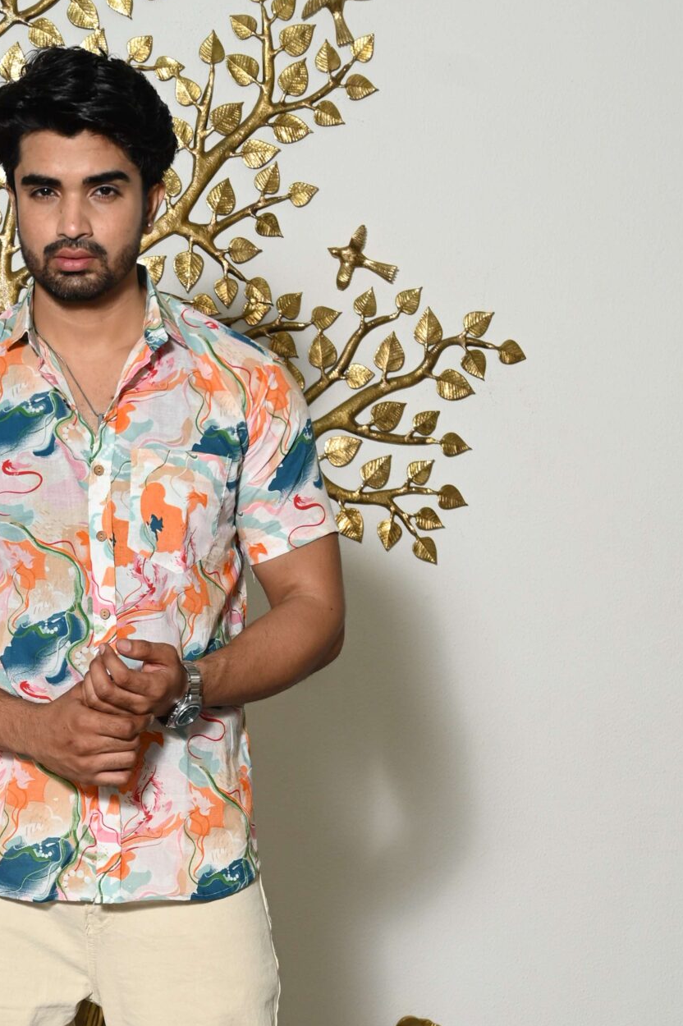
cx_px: 25
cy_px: 712
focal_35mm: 86
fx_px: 2450
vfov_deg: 23.5
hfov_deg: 15.6
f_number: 4.5
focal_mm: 42
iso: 400
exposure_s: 1/160
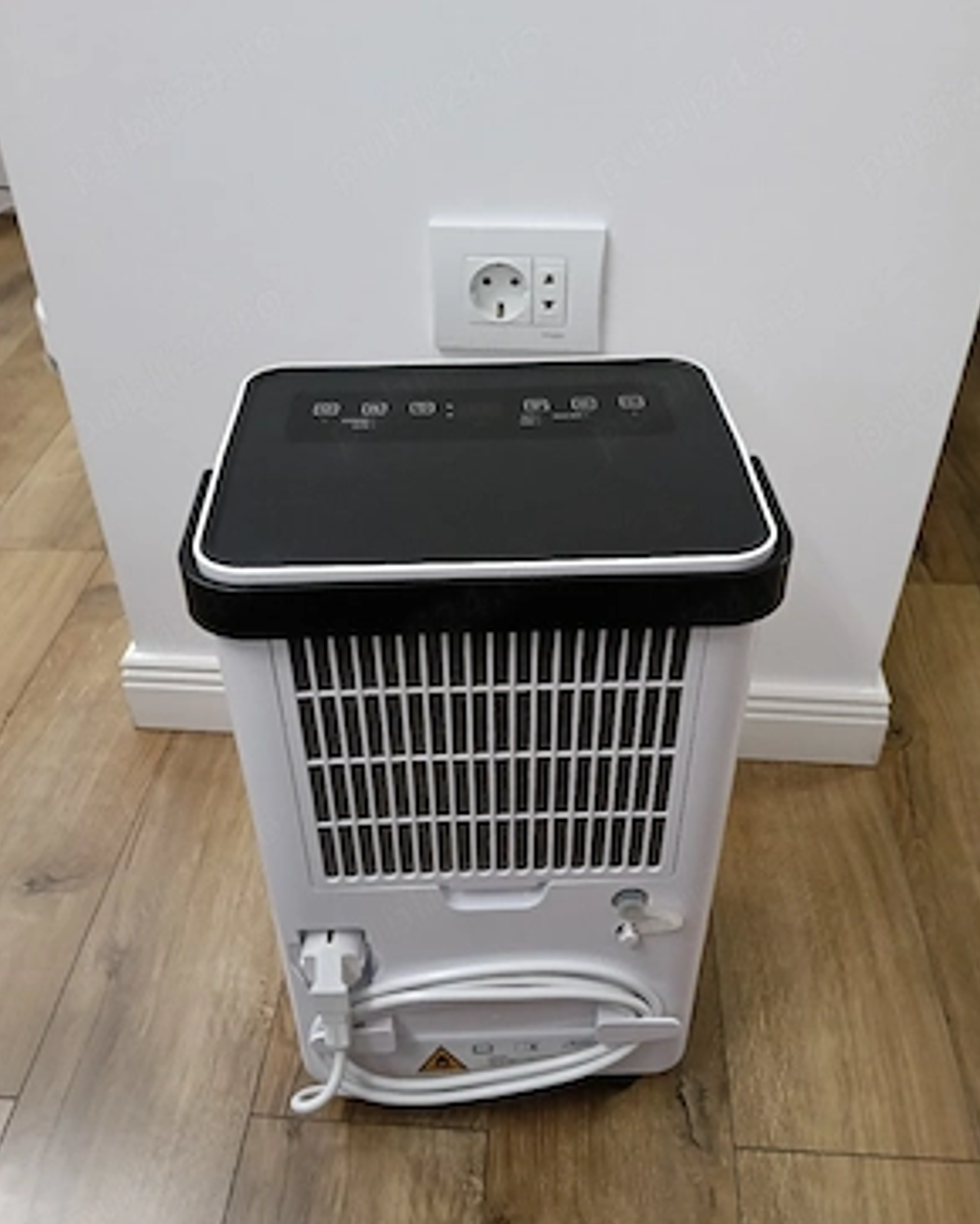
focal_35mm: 29
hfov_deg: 50.0
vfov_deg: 60.3
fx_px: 1051
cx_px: 504
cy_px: 669
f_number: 1.8
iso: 1000
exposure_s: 1/25
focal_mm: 3.98
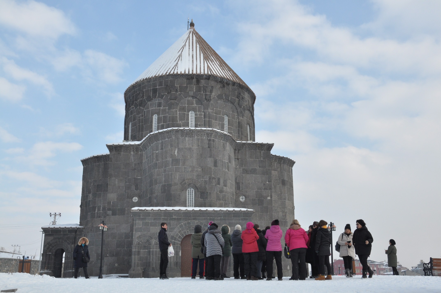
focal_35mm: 39
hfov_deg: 49.6
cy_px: 146
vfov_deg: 34.1
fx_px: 477
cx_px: 220
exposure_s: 1/500
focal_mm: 26
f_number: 11
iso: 500
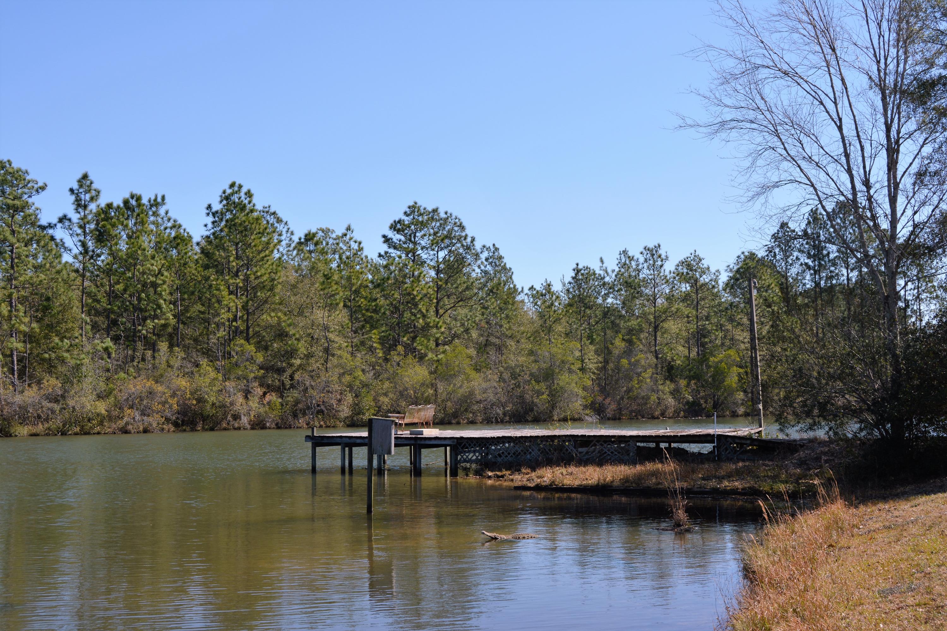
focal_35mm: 42
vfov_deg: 31.9
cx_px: 474
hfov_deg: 46.4
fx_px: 1105
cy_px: 316
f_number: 9
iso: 100
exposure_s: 1/200
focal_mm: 28
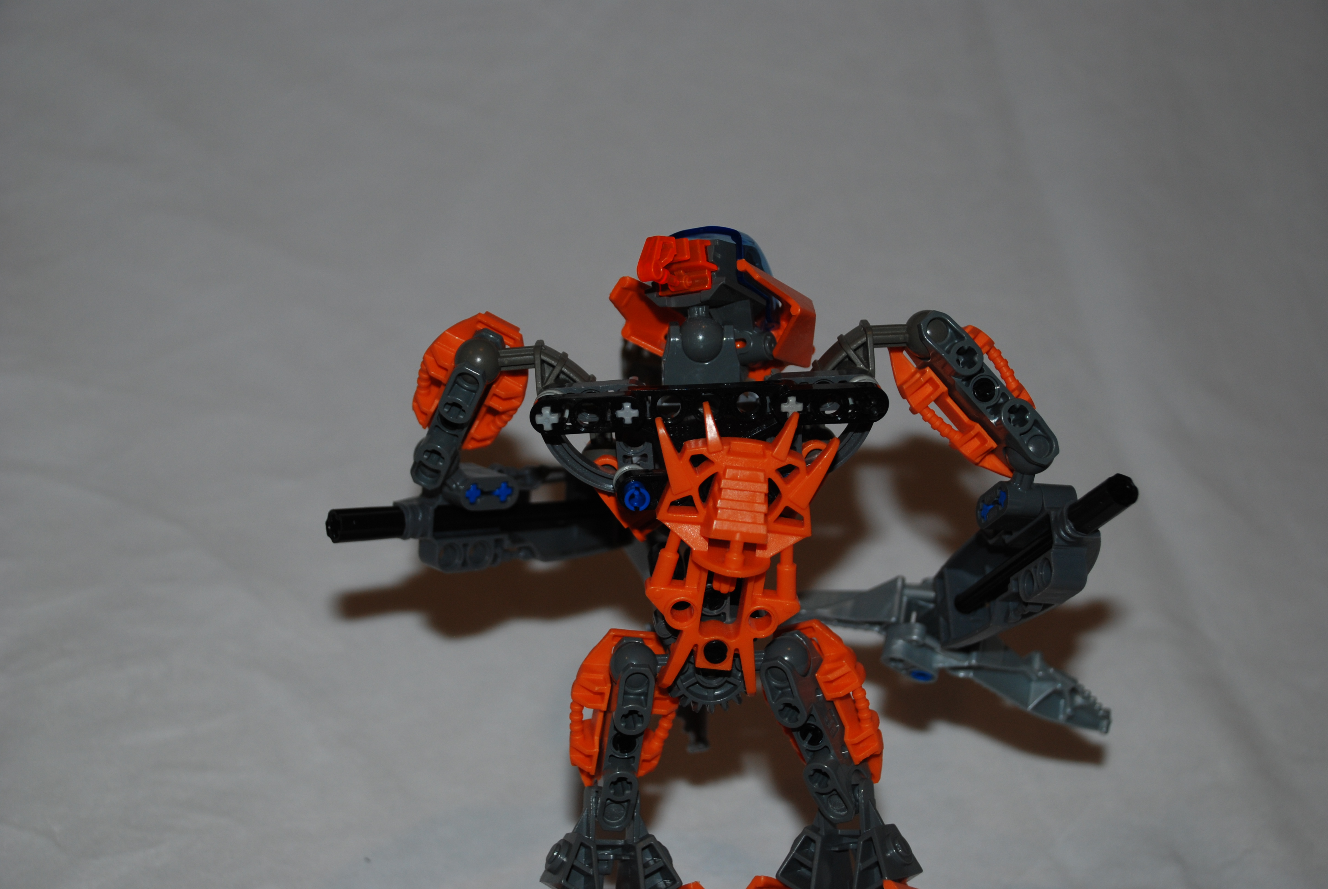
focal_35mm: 66
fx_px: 2438
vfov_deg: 20.7
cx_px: 664
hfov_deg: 30.5
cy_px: 444
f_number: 4.8
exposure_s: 1/60
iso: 200
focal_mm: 44
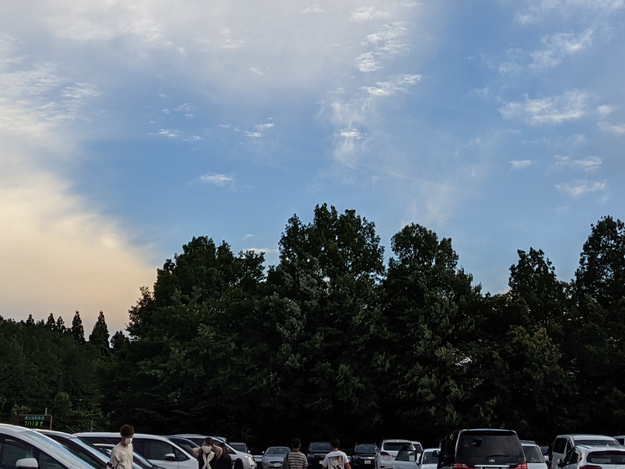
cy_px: -30
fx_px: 1210
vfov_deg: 21.0
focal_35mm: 67
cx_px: 326
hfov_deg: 29.0
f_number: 1.73
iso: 63
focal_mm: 4.38
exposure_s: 1/1300
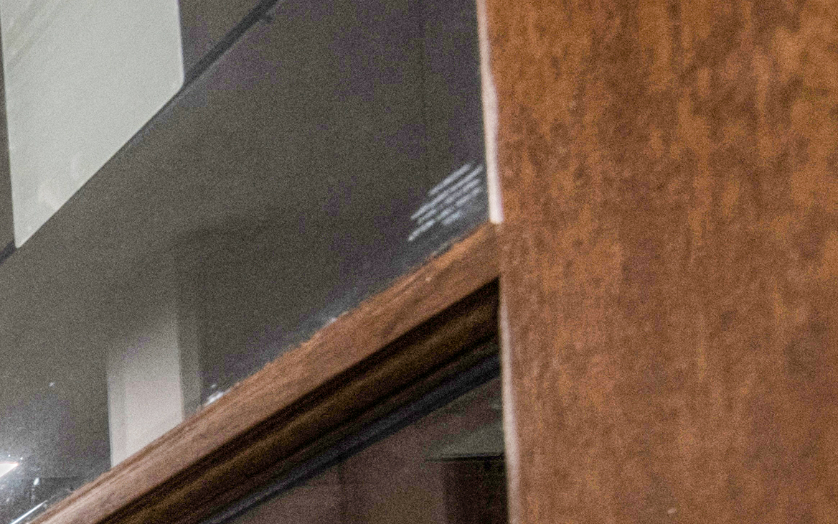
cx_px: -1130
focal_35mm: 63
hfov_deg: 15.7
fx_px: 1439
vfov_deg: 15.2
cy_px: 1141
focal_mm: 12
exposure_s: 1/60
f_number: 9
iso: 500
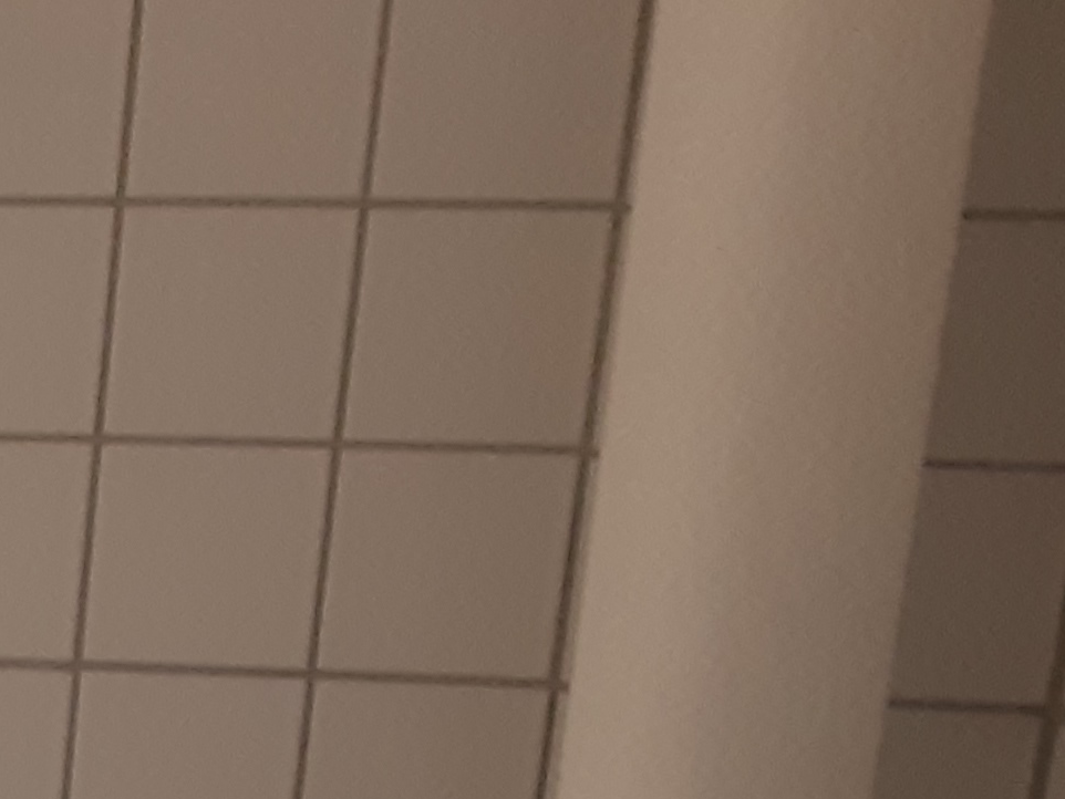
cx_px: -728
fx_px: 2924
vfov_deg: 14.8
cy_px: 1089
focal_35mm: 95
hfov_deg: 17.5
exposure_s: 1/50
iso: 125
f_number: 1.9
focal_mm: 2.9
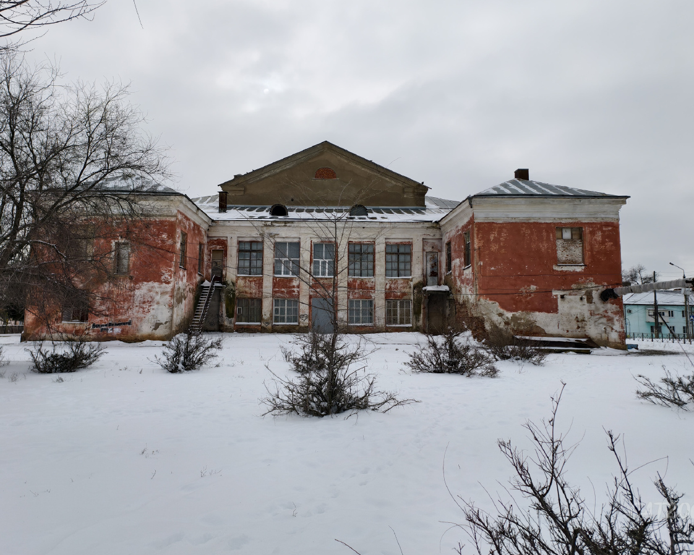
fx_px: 534
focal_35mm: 26
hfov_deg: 66.0
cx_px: 326
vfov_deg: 54.9
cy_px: 259
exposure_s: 1/4219
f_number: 1.57
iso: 72
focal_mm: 6.54
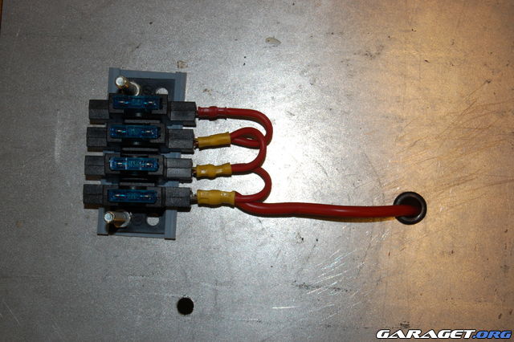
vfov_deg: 16.5
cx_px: 257
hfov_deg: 24.6
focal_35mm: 82
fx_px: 1177
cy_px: 171
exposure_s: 1/60
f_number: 5.6
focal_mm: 55
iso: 400
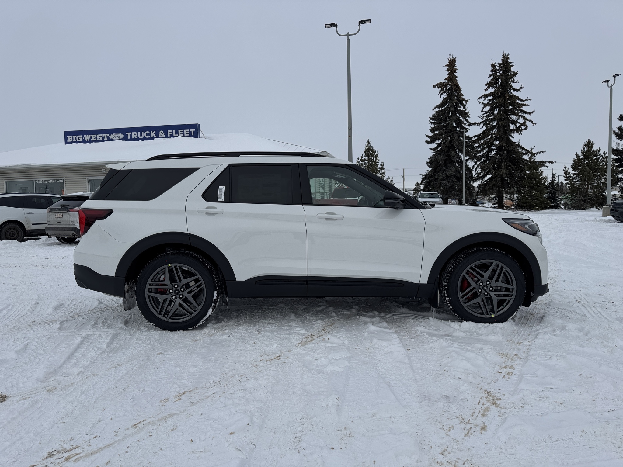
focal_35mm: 24
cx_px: 312
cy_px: 234
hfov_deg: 71.6
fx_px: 432
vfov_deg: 56.8
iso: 80
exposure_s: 1/5814
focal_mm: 6.76
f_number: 1.78
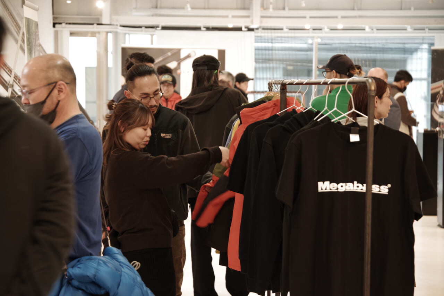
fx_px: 1172
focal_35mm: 95
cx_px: 222
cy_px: 148
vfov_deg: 14.4
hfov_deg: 21.5
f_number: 5.6
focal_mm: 95
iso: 800
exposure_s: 1/20
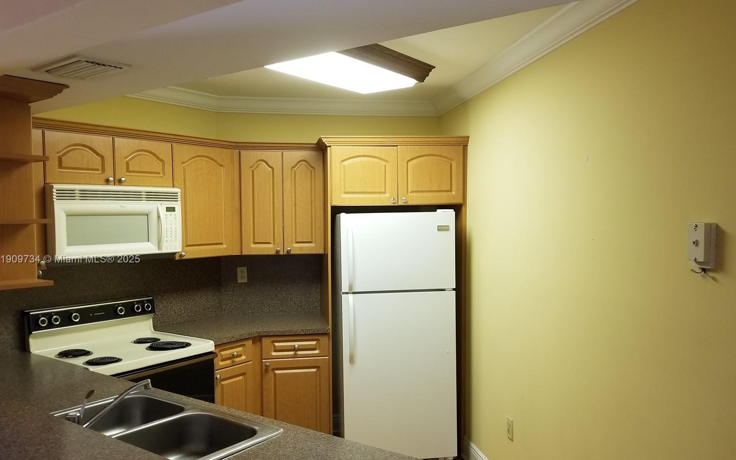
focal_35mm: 29
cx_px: 373
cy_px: 260
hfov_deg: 64.6
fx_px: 582
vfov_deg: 43.0
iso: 200
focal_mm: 4.25
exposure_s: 1/28
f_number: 1.7
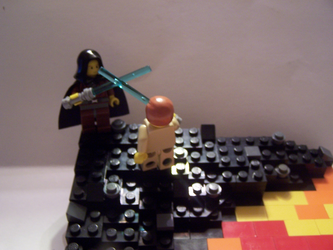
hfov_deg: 49.0
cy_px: 125
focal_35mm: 38
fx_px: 366
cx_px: 166
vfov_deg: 37.7
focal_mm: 6.3
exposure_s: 1/8
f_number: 2.8
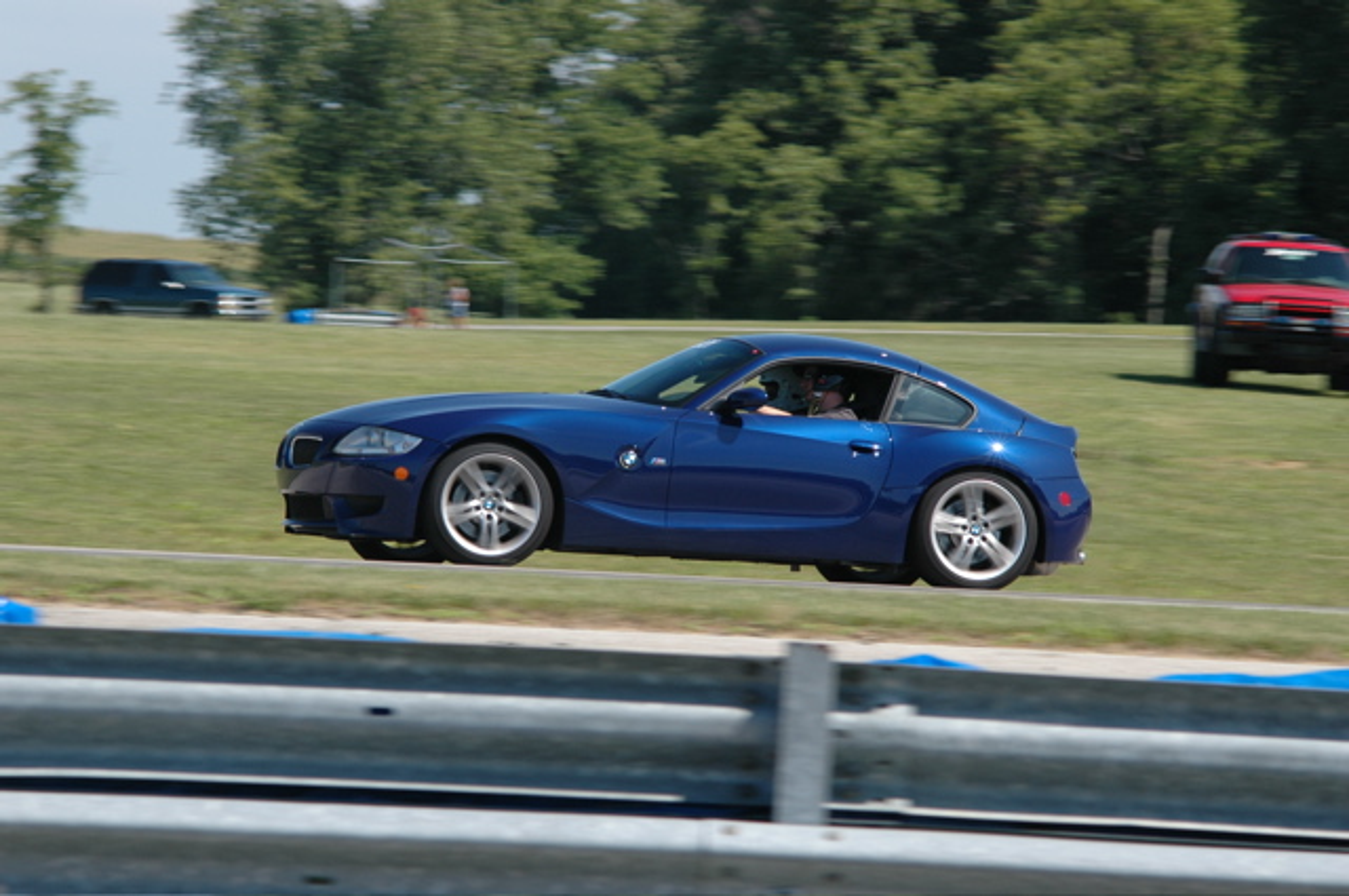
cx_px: 674
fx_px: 8140
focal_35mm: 218
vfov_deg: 6.3
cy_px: 448
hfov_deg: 9.5
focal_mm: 145
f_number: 11
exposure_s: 1/250
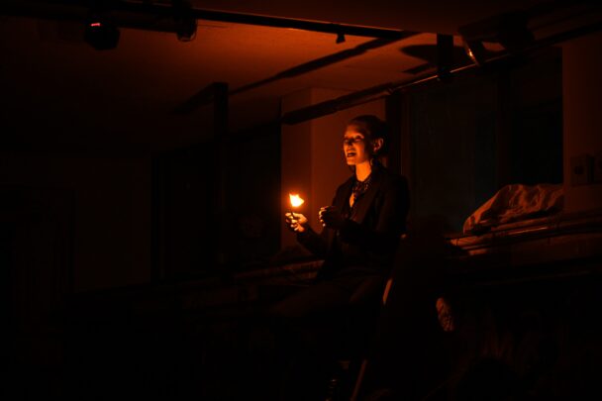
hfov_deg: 18.6
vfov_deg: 12.4
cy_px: 200
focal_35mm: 110
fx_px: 1839
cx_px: 301
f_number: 4
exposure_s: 1/100
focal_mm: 110
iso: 3200
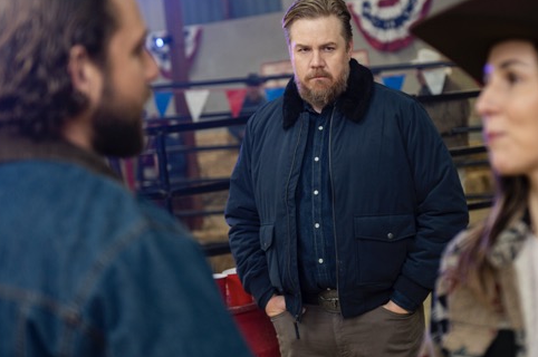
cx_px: 318
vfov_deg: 14.7
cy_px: 138
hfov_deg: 21.9
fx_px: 1388
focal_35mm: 93
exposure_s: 1/160
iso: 800
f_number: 2.8
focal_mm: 56
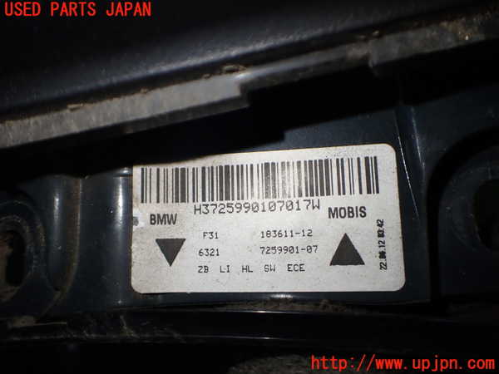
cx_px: 250
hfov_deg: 60.0
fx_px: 432
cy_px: 187
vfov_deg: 46.8
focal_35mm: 30
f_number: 2.3
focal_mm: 5.4
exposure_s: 1/125
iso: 160
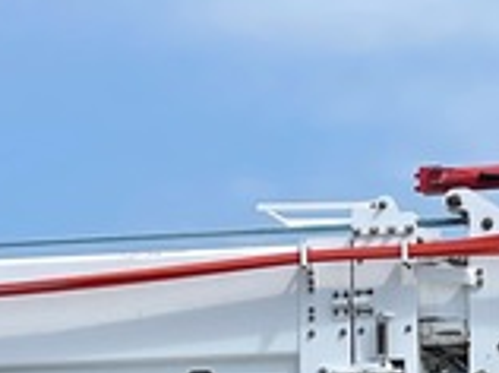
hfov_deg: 6.3
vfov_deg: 4.6
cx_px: 287
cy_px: 713
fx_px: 4548
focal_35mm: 316
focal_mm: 7.5
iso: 32
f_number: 2.2
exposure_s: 1/2273
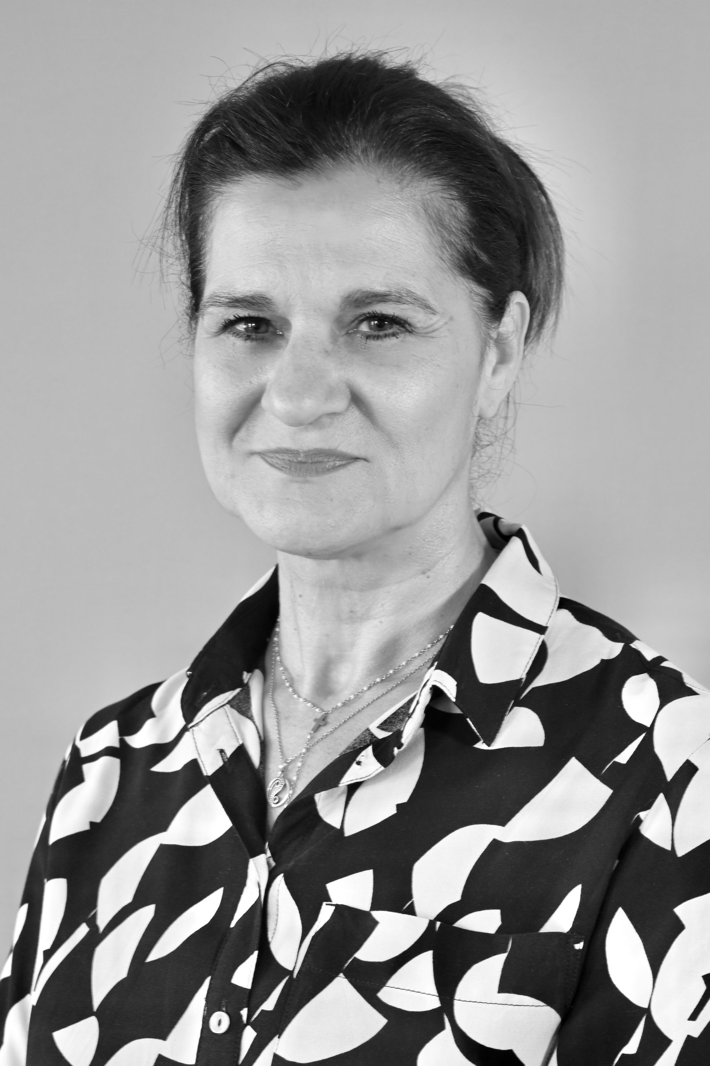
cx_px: 355
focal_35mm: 70
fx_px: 2071
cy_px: 533
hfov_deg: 19.5
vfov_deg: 28.8
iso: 400
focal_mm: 70
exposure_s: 1/13
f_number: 8
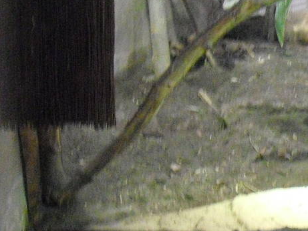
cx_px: 394
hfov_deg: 15.1
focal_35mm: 125
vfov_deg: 11.6
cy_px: 290
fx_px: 1112
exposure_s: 1/25
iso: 800
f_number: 3.1
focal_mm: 6.3
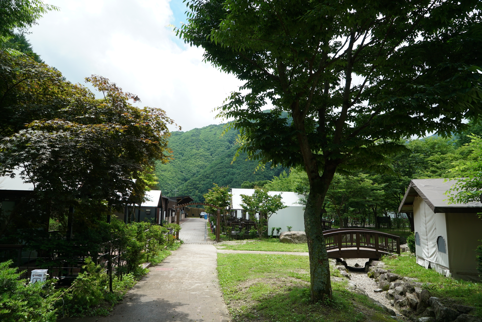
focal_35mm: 24
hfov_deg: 73.7
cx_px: 241
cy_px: 161
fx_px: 321
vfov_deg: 53.2
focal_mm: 24
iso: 400
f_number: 10
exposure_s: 1/400
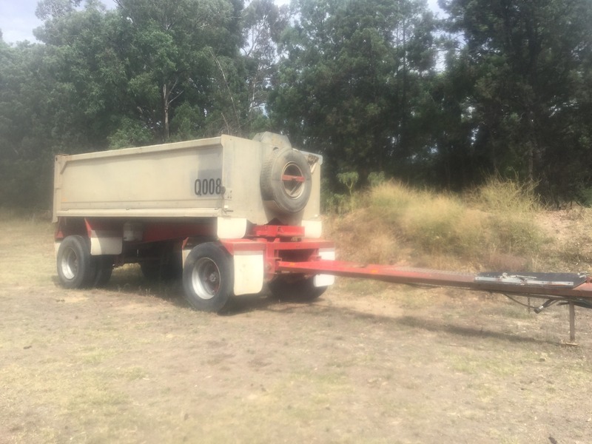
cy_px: 222
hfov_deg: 58.4
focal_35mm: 31
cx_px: 296
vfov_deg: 45.4
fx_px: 530
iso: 25
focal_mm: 3.3
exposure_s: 1/727
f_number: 2.4
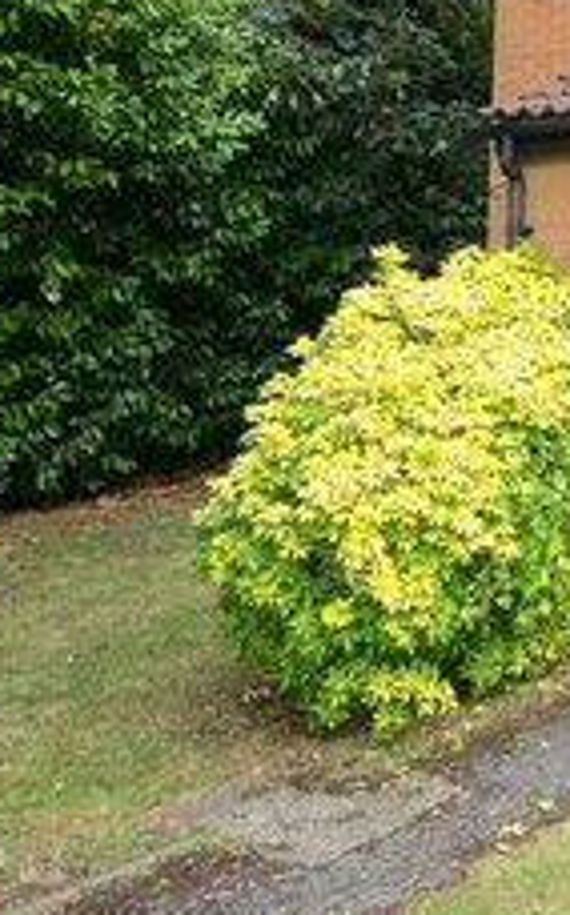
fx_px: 1171
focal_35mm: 47
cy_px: 110
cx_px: 895
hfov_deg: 21.9
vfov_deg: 39.9
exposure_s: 1/125
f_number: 5.6
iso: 250
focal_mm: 10
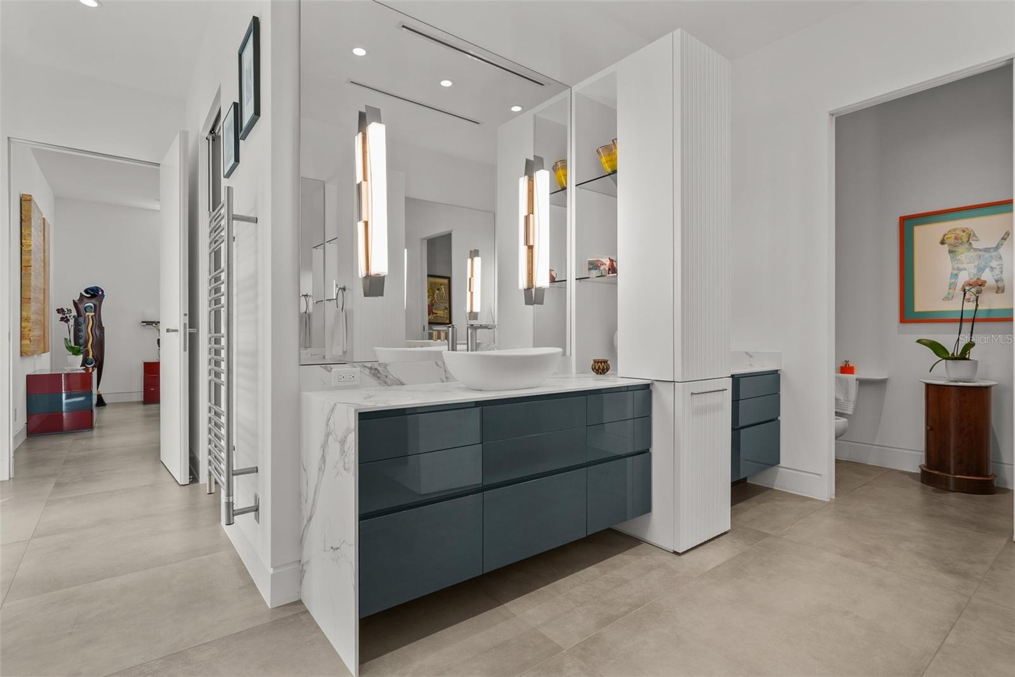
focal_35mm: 16
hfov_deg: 96.7
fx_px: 451
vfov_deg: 73.8
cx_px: 508
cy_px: 338
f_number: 9
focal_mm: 16
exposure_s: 1/8
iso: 320
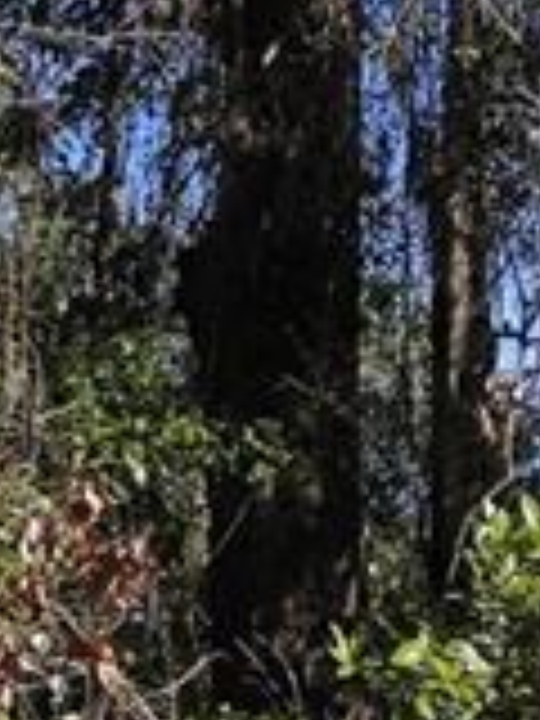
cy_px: 554
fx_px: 3598
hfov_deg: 8.3
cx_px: -454
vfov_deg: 11.4
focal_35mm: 173
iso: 12
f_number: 1.7
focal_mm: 6.3
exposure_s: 1/657
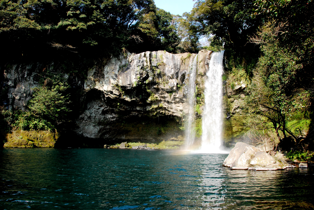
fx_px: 236
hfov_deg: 67.3
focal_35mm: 27
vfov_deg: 48.0
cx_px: 157
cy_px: 105
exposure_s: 1/250
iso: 320
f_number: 7.1
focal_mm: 18
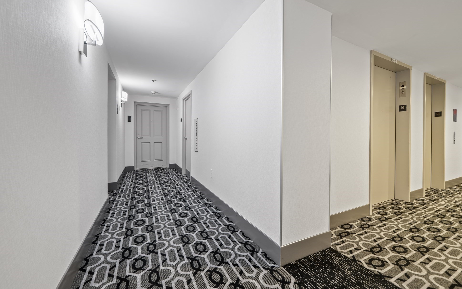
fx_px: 176
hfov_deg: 105.3
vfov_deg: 78.6
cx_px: 240
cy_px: 138
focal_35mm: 14
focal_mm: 13
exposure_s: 1/1.25
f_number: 4
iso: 200
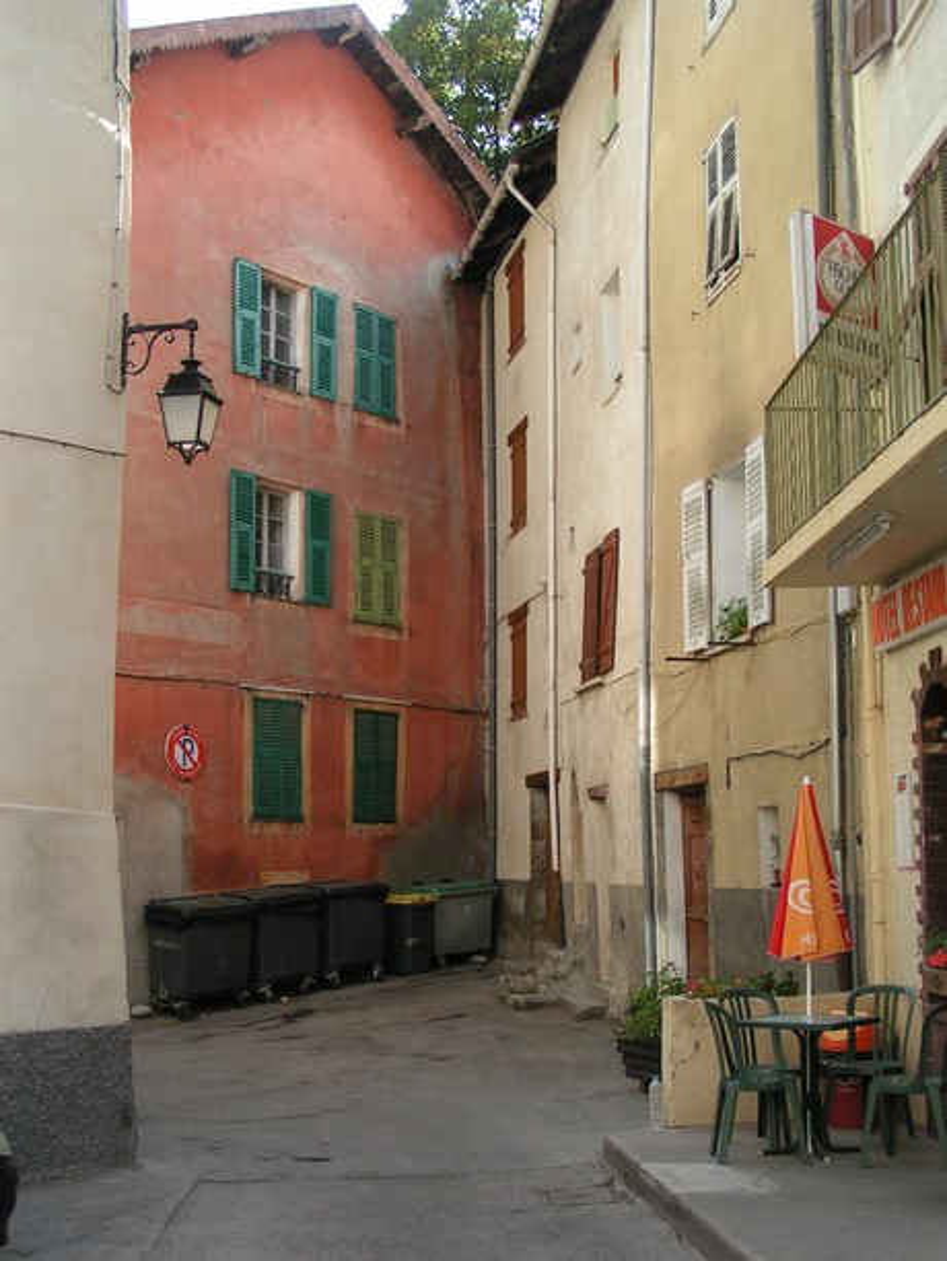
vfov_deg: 42.1
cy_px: 630
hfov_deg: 32.2
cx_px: 474
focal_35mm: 45
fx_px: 1641
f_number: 4
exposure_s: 1/125
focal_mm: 6.9
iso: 50
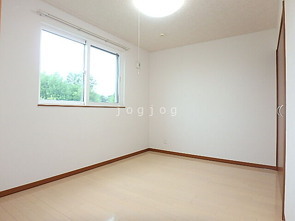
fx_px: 179
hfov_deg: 79.0
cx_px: 148
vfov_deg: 63.4
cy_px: 110
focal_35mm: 21
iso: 200
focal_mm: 3.7
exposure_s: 1/30
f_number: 3.5
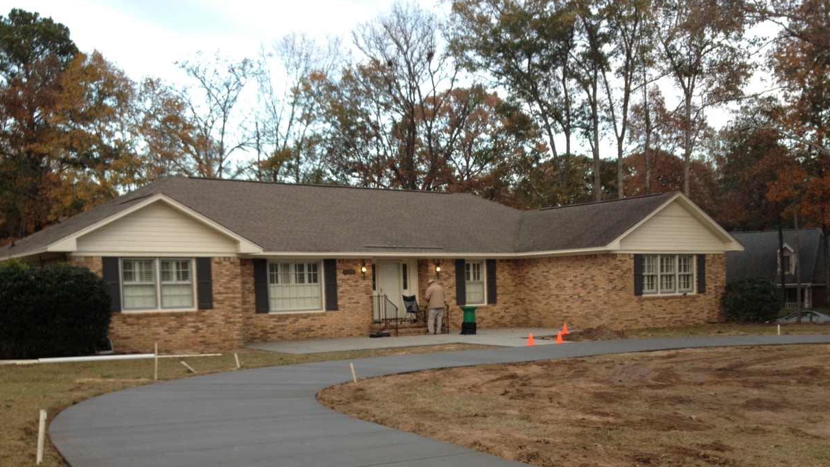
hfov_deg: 48.3
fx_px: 924
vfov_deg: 28.0
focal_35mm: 42
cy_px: 338
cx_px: 449
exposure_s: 1/143
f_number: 2.4
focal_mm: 4.28
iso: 50
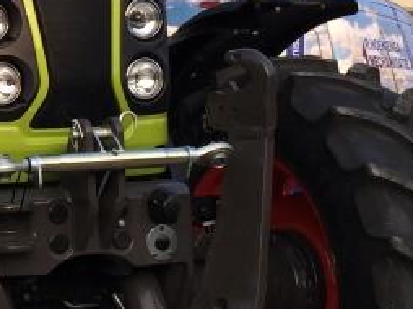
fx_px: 1395
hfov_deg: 15.9
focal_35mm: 117
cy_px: 41
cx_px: -135
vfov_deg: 12.6
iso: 32
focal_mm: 4.15
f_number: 2.2
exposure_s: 1/912
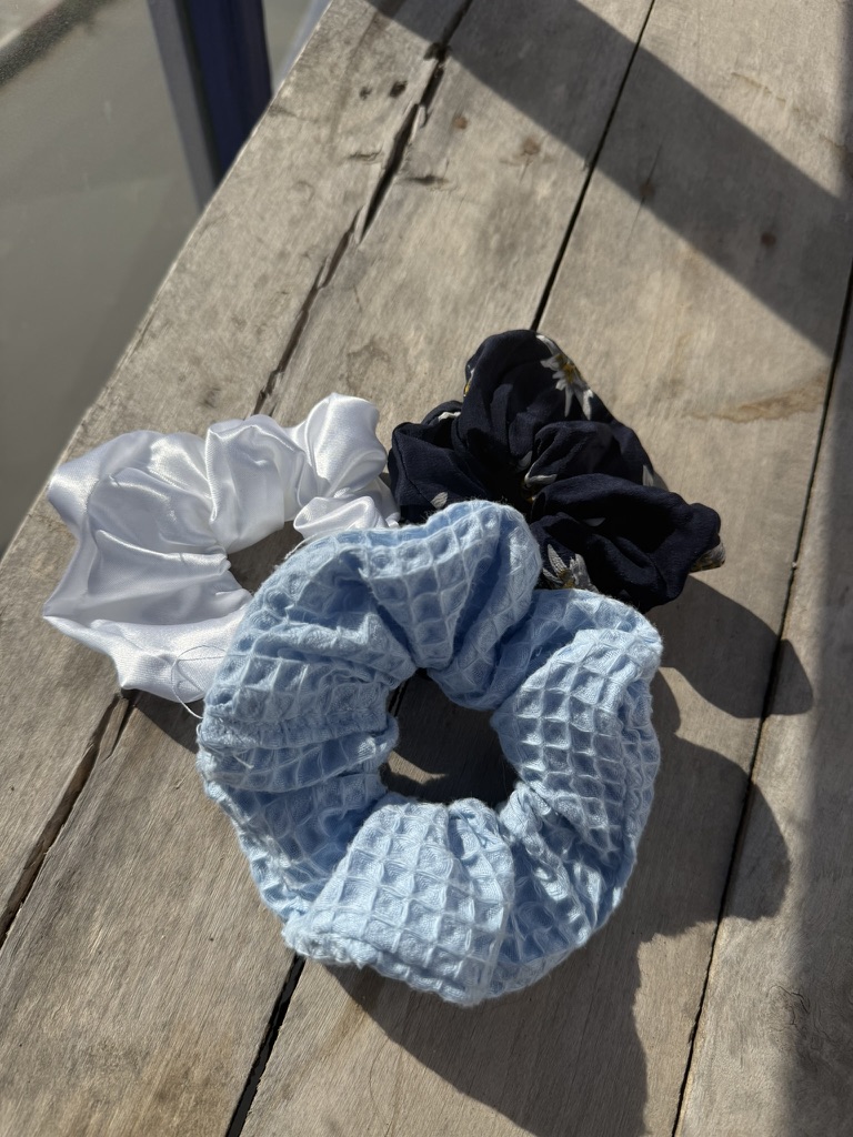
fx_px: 789
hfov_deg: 56.8
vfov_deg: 71.6
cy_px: 568
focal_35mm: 24
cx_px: 426
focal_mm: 6.76
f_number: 1.78
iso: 125
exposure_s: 1/10309
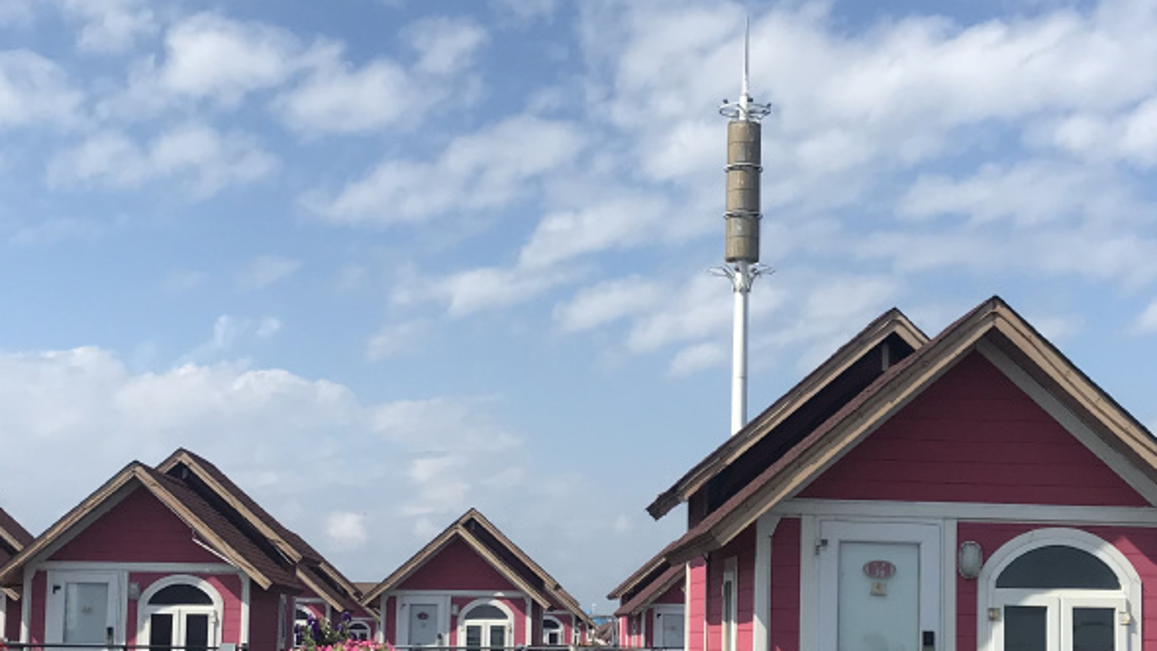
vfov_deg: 19.3
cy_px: 504
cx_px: 680
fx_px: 1902
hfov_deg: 33.7
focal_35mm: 62
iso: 20
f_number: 1.8
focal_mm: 3.99
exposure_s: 1/3096
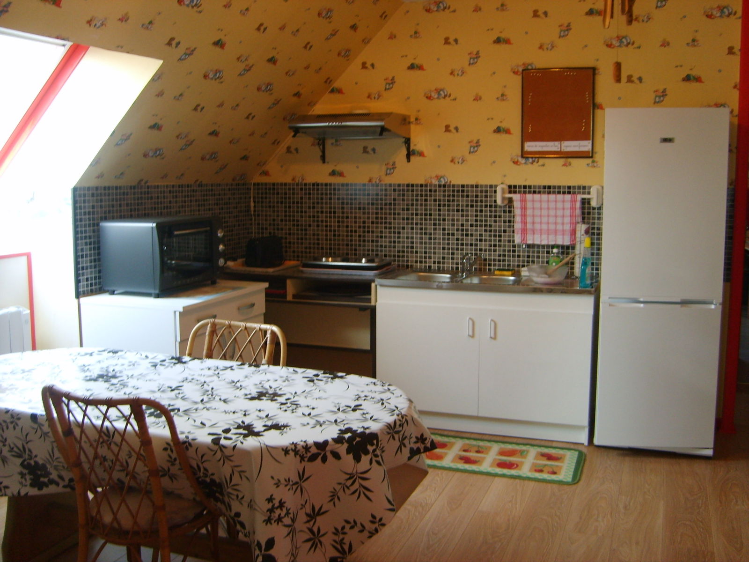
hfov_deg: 52.6
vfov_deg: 40.7
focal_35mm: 35
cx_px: 374
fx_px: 757
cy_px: 281
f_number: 2.8
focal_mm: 5.8
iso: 96
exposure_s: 1/30
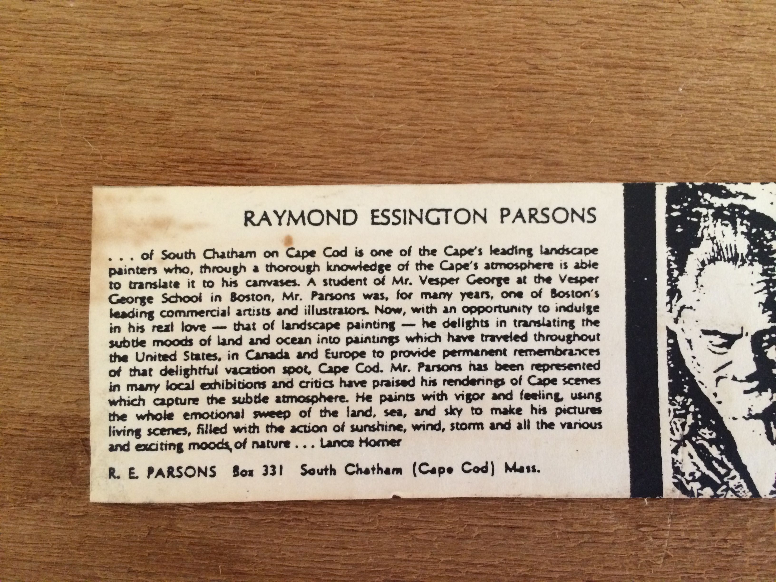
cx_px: 388
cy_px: 291
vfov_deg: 48.2
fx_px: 650
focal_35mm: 29
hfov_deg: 61.7
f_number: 2.2
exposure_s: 1/30
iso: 250
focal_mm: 4.15
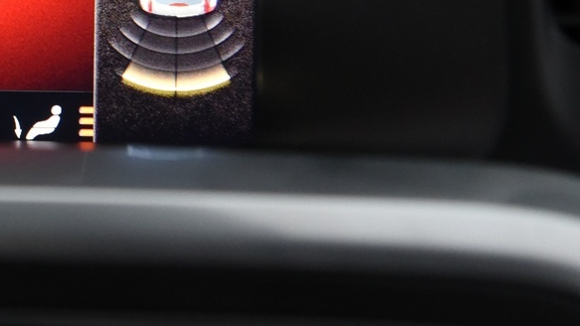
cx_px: -144
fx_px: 2907
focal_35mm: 189
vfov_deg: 6.4
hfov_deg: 11.1
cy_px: -59
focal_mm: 65
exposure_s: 1/80
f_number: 4
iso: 4000
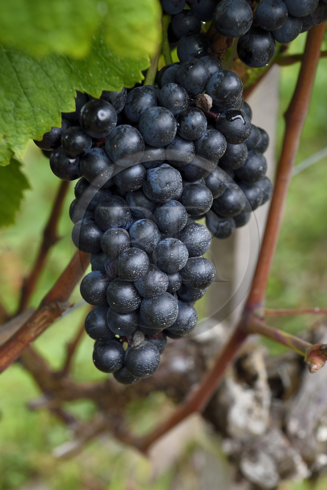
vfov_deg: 28.8
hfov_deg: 19.5
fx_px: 954
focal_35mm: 70
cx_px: 164
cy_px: 245
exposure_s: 1/100
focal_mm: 70
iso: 800
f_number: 8
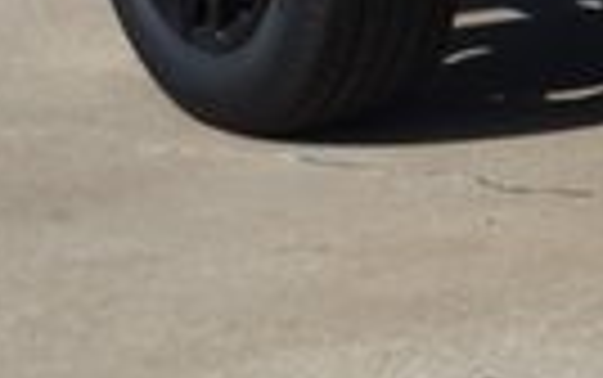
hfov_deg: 7.5
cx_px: 1834
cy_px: -234
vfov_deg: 5.3
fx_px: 4028
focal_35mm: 245
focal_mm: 21
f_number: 4.5
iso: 100
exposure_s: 1/1250
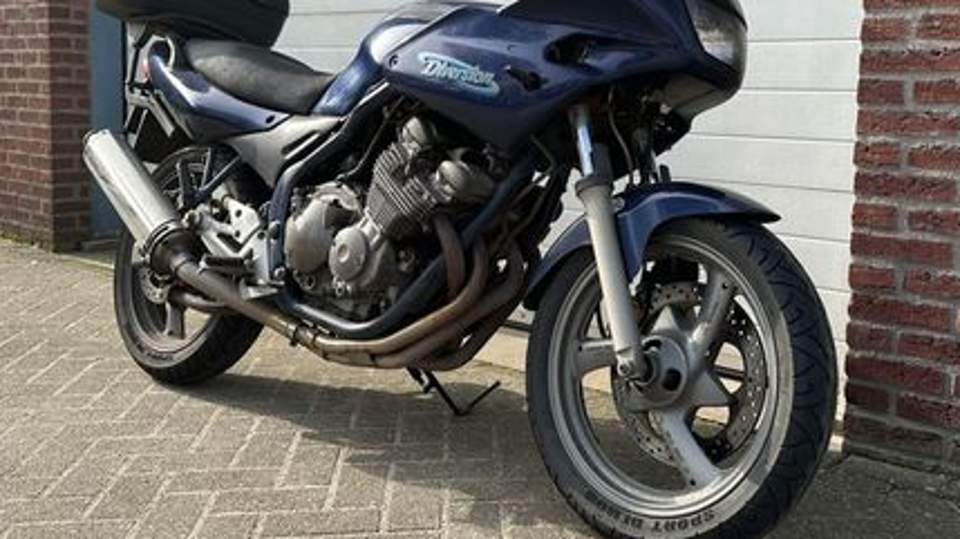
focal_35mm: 39
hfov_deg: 51.4
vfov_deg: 30.2
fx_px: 992
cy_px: 179
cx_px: 564
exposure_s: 1/1949
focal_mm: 6.86
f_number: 1.78
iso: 80
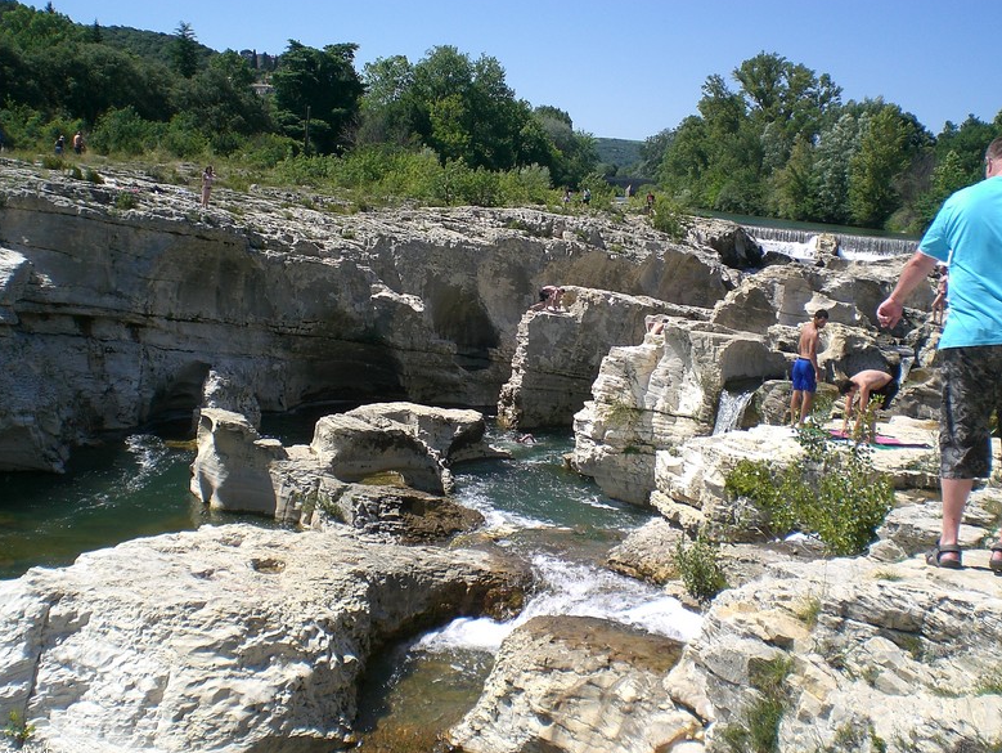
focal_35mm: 39
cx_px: 508
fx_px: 1129
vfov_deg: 36.8
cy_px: 380
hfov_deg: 47.8
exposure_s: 1/400
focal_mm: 6.3
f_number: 4.4
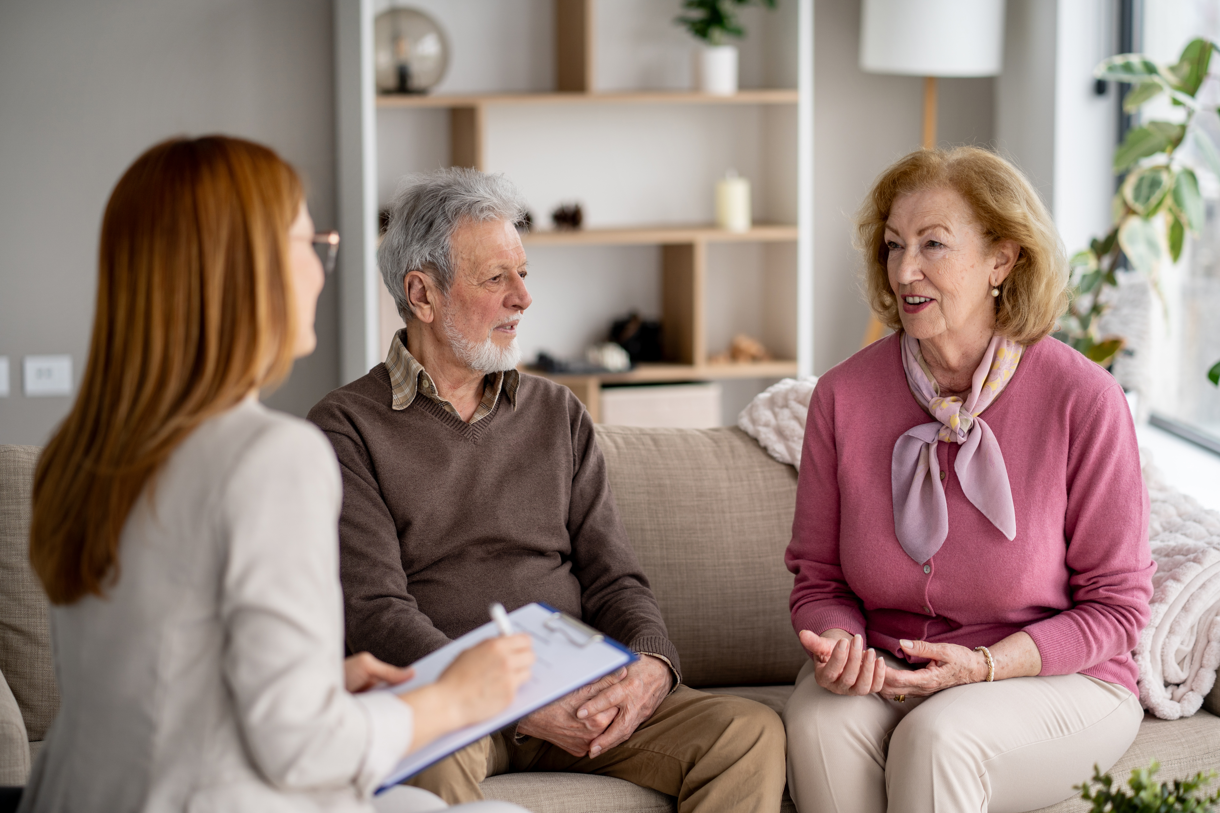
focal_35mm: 85
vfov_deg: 16.1
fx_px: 2880
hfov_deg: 23.9
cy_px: 406
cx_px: 610
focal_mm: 85
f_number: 2.2
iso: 160
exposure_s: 1/200
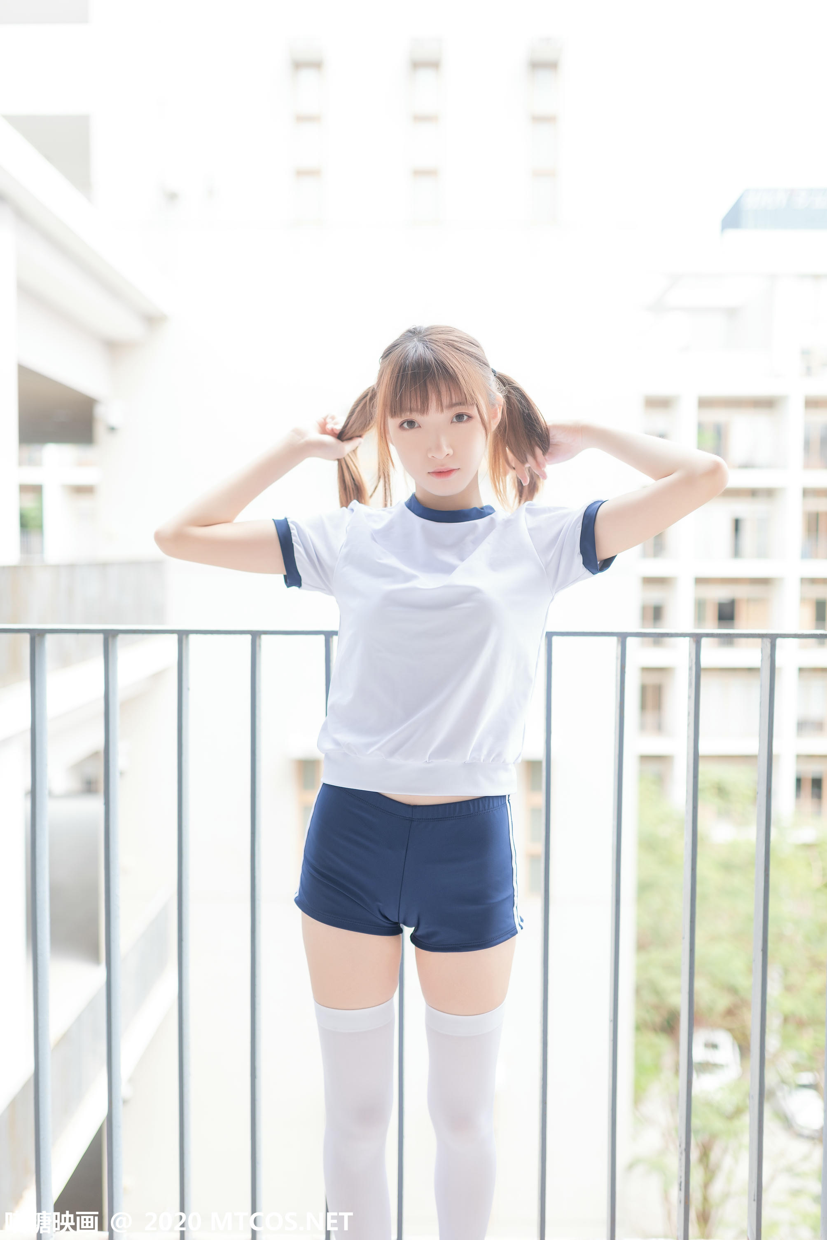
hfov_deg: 37.9
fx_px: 1205
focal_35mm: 35
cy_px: 620
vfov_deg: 54.4
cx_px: 414
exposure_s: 1/400
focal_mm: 35
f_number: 1.8
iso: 100
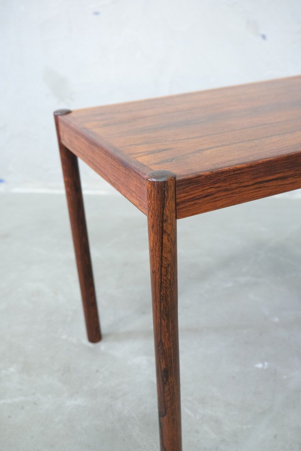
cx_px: 150
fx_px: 439
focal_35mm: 35
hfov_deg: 37.9
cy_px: 226
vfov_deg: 54.4
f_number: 4
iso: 2500
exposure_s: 1/34
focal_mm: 23.5
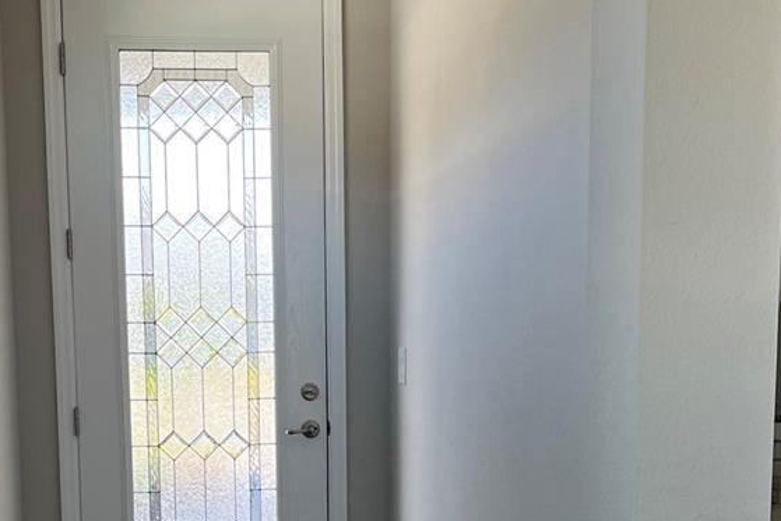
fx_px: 1259
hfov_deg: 34.4
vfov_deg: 22.7
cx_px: 335
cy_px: 492
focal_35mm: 58
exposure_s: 1/168
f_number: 1.6
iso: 64
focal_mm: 5.1
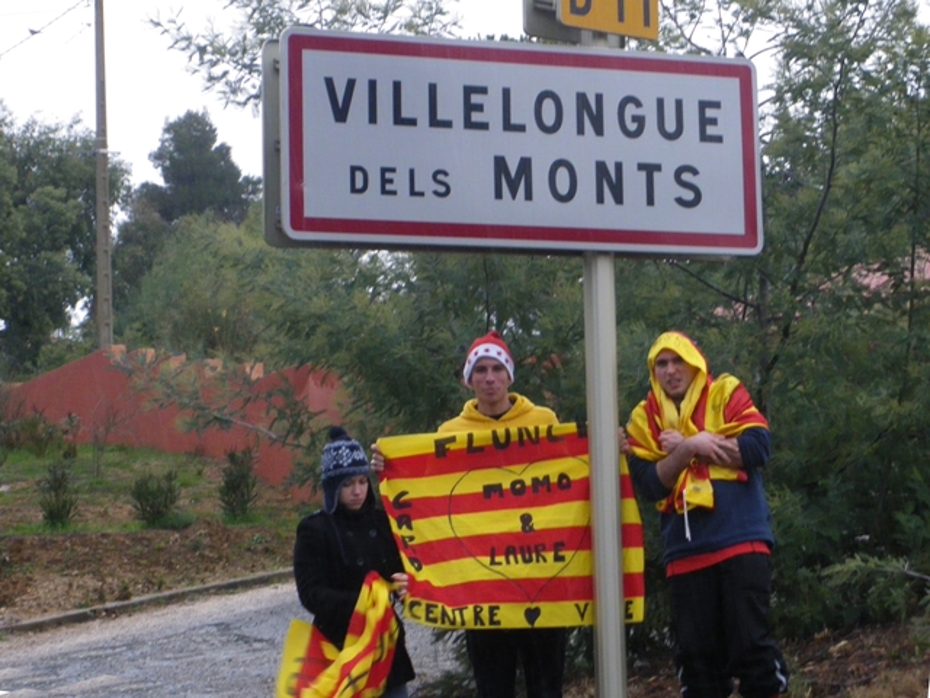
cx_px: 465
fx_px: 2149
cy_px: 349
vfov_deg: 18.4
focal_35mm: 80
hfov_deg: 24.4
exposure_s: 1/80
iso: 320
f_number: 4.8
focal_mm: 14.1
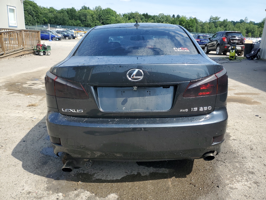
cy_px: 100
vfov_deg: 53.1
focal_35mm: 26
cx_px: 133
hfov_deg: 67.3
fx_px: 200
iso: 50
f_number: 1.5
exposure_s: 1/1667
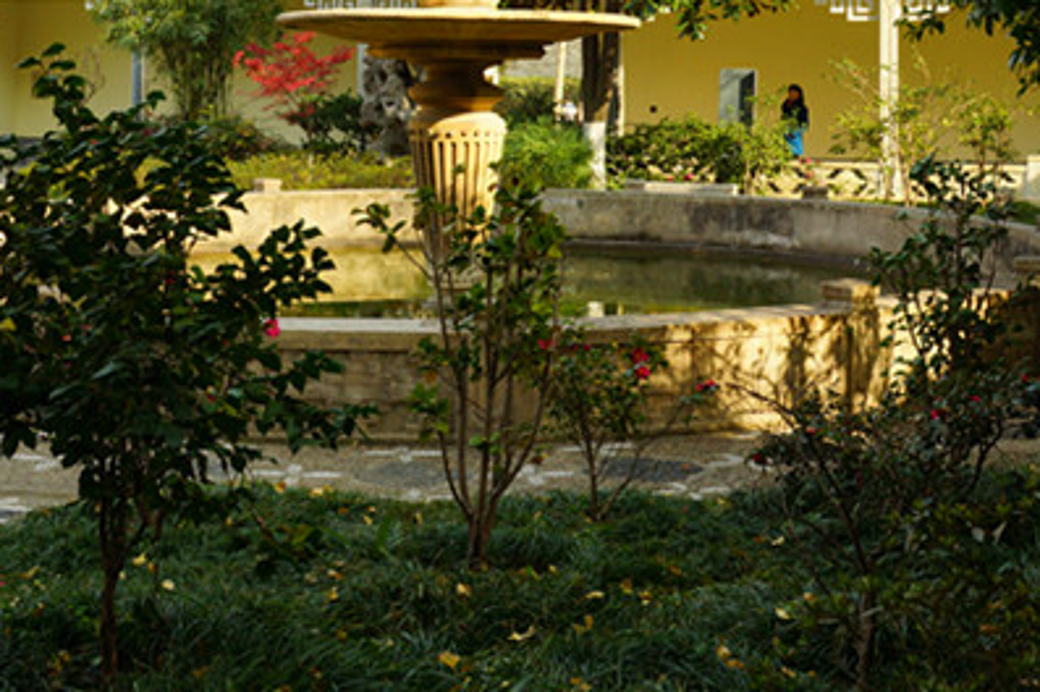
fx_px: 1703
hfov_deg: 33.7
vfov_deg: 22.2
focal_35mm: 59
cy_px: 30
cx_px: 359
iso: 100
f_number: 5.6
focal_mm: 20
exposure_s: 1/80
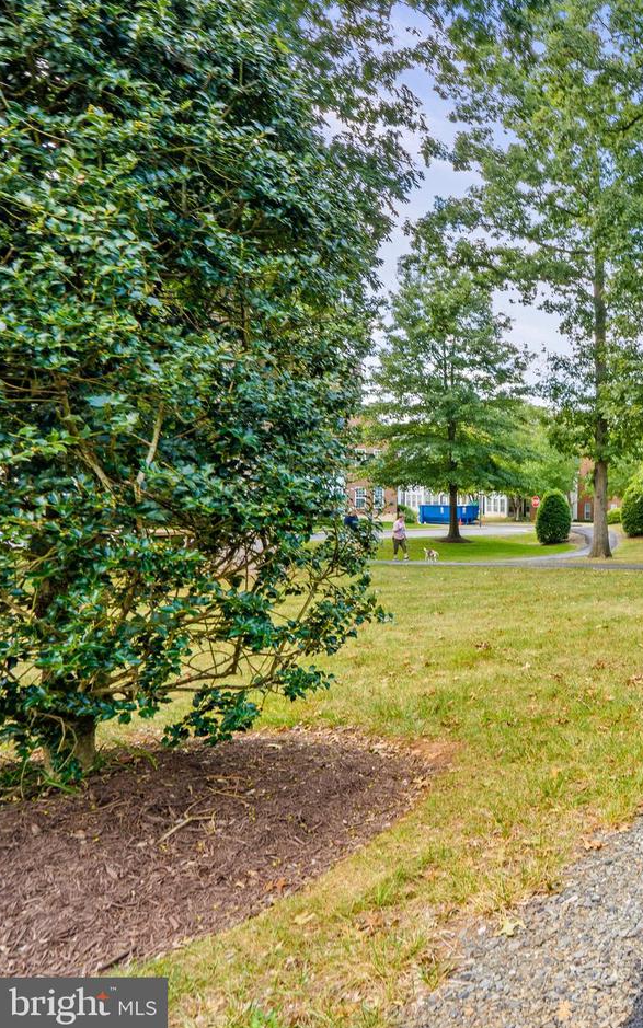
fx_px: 701
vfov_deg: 72.5
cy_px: 508
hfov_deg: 36.8
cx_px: 785
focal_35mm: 25
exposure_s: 1/40
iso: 250
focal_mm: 16
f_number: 13
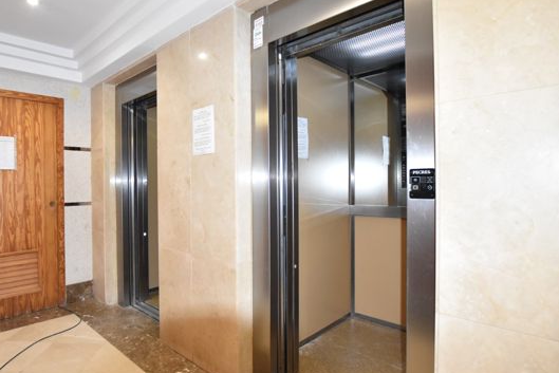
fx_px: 311
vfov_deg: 62.0
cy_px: 187
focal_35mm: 20
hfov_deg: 82.1
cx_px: 203
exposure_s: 1/200
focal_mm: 10
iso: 2500
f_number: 3.5
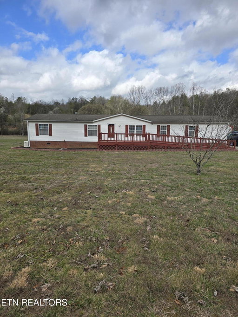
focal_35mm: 23
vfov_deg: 73.9
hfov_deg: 58.9
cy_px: 158
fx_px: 211
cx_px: 119
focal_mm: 6.3
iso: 12
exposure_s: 1/728
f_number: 1.7
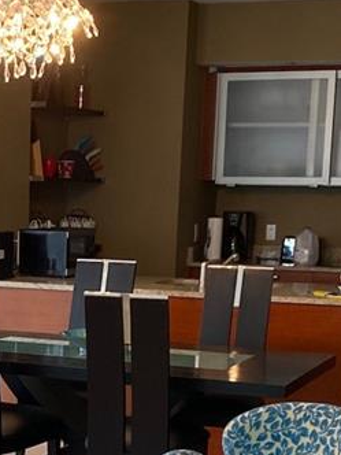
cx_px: 9
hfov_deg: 15.5
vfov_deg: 20.2
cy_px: 466
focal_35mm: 94
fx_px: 1235
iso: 125
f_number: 1.8
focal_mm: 4.25
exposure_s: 1/120
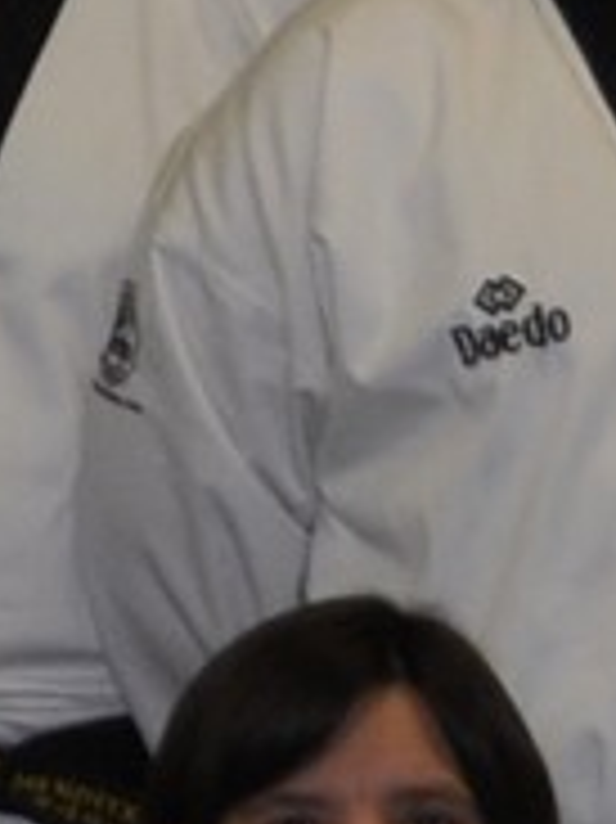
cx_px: -733
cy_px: 178
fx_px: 4041
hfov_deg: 8.2
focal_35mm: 170
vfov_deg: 11.6
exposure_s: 1/60
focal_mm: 27
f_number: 4
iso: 250
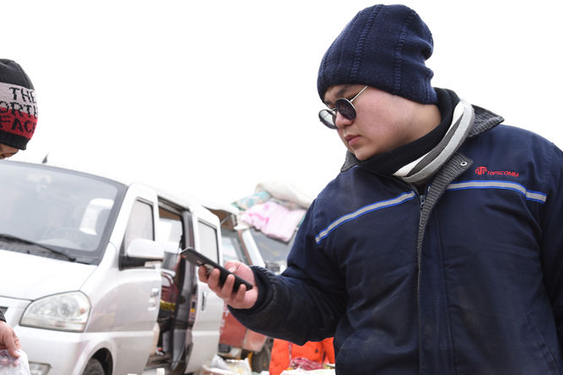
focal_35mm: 69
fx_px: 1079
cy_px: 265
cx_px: 217
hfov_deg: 29.2
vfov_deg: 19.6
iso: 100
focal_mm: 48
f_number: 6.3
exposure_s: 1/60
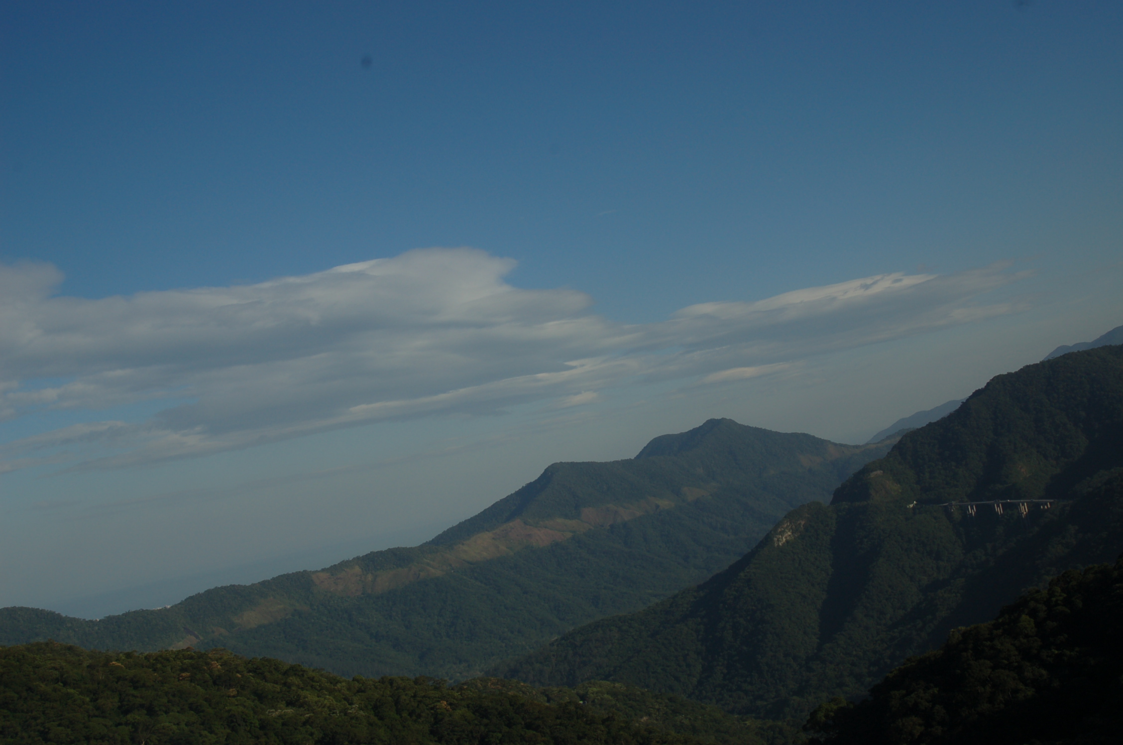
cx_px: 562
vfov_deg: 31.8
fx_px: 1308
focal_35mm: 42
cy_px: 372
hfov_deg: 46.5
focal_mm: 28
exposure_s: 1/400
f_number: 10
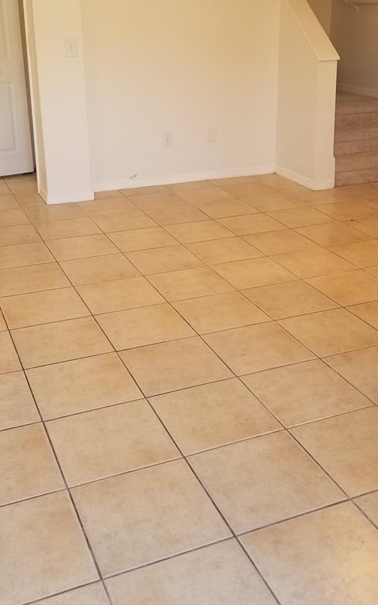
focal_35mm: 41
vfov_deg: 47.4
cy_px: 198
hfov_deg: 31.2
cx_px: 211
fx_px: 676
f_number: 1.7
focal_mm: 4.3
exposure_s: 1/60
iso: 80
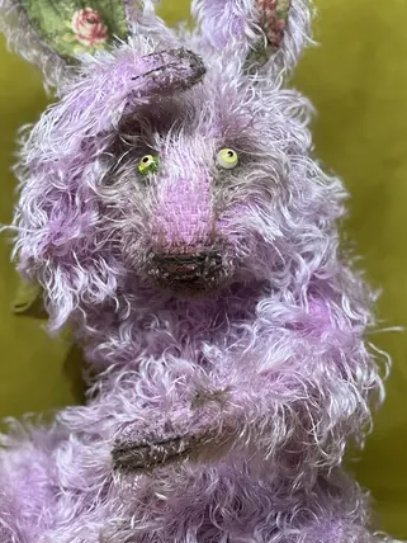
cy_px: 283
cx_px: 200
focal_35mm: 144
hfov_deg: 10.3
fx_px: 2257
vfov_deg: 13.7
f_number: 2.8
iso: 200
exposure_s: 1/100
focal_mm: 9
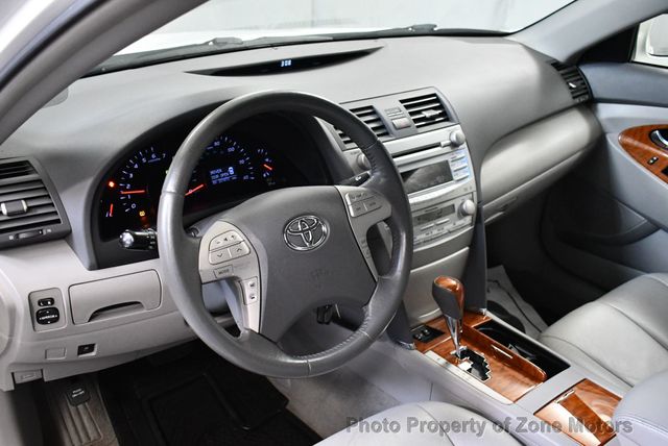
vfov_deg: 36.9
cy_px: 223
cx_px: 334
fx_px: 669
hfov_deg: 53.1
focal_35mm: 36
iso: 3200
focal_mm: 18
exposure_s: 1/125
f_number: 3.5
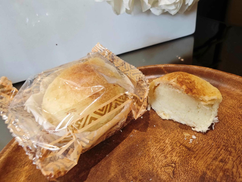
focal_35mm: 23
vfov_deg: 58.9
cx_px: 121
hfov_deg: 73.9
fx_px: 161
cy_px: 91
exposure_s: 1/60
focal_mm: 2.03
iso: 200
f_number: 1.8
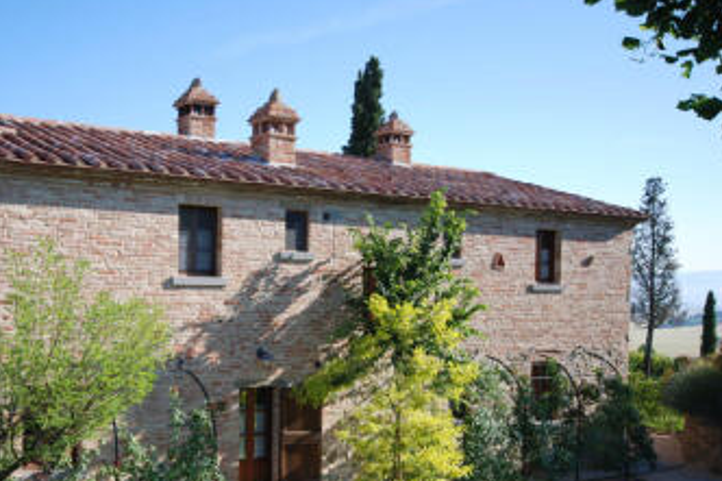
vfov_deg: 30.8
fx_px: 862
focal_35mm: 43
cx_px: 217
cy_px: 336
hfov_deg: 44.5
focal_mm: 20
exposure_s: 1/160
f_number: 6.3
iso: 100
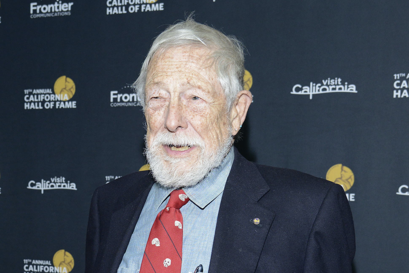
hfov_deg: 58.7
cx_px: 204
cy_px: 136
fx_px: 363
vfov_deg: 41.1
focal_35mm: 32
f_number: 5.6
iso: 1000
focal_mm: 32
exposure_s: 1/250
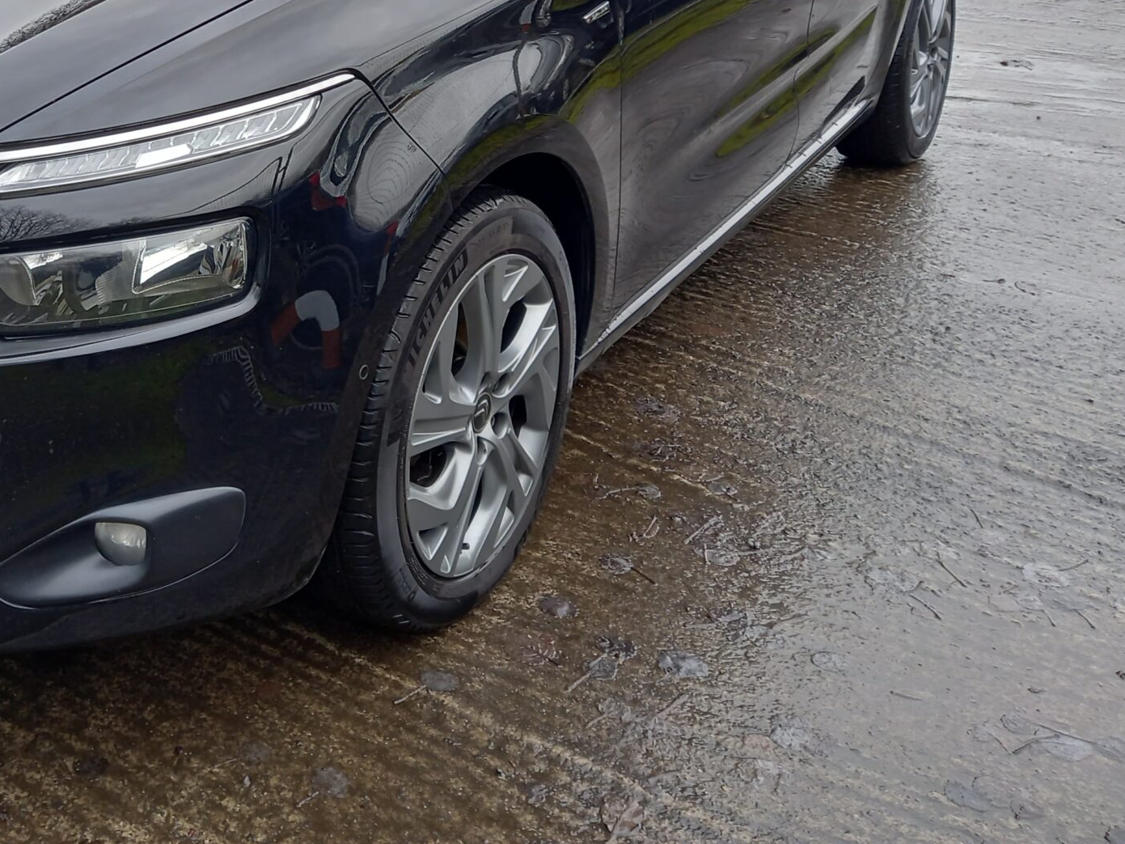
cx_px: 204
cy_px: 68
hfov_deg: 39.4
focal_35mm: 46
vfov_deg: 30.0
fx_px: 1495
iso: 32
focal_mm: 4.6
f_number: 2
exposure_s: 1/60
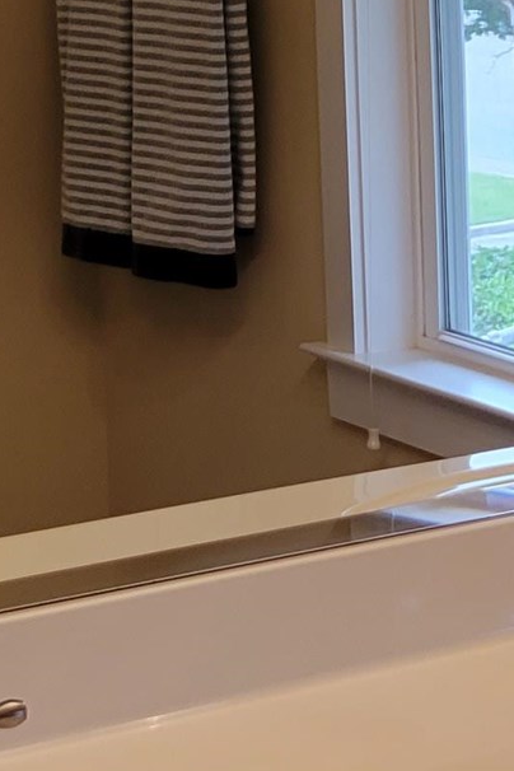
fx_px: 2934
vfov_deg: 14.9
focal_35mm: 137
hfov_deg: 9.3
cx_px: 1084
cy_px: 151
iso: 80
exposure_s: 1/120
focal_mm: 5.4
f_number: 1.8
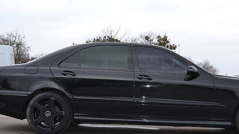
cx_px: 137
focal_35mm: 57
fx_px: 361
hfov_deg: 36.5
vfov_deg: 21.1
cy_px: 76
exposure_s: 1/200
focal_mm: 24
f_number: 7.1
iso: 400
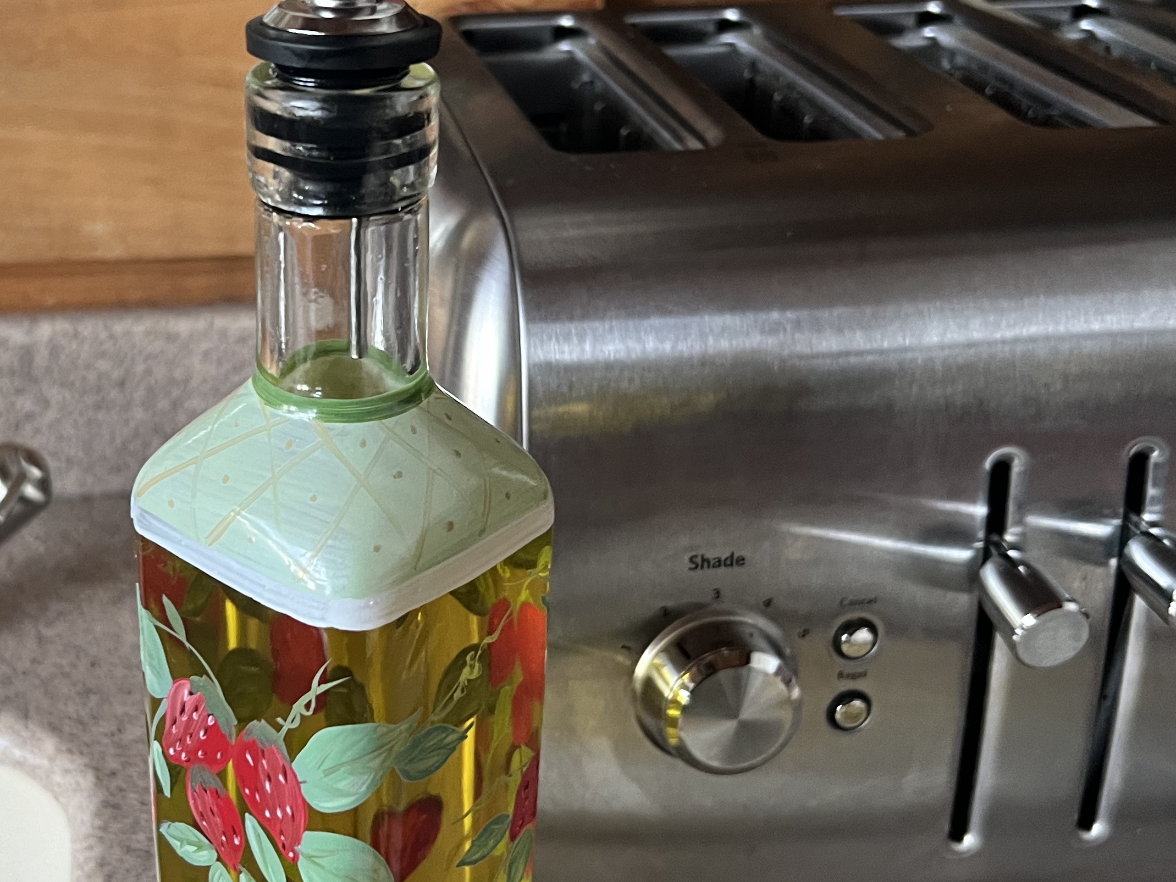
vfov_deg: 29.7
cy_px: 485
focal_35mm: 49
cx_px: 321
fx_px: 1665
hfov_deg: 38.1
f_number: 1.5
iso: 250
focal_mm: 5.7
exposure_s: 1/60
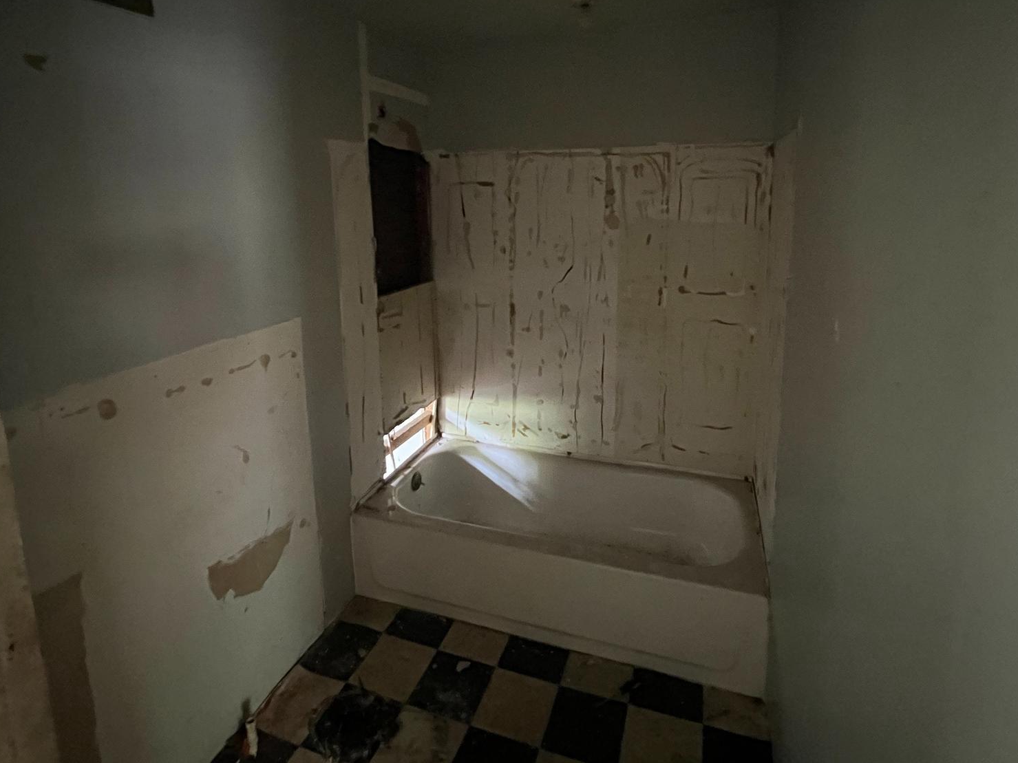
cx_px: 509
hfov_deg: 87.8
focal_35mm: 18
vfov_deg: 70.2
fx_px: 529
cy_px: 279
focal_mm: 1.57
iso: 1600
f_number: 1.8
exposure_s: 1/30
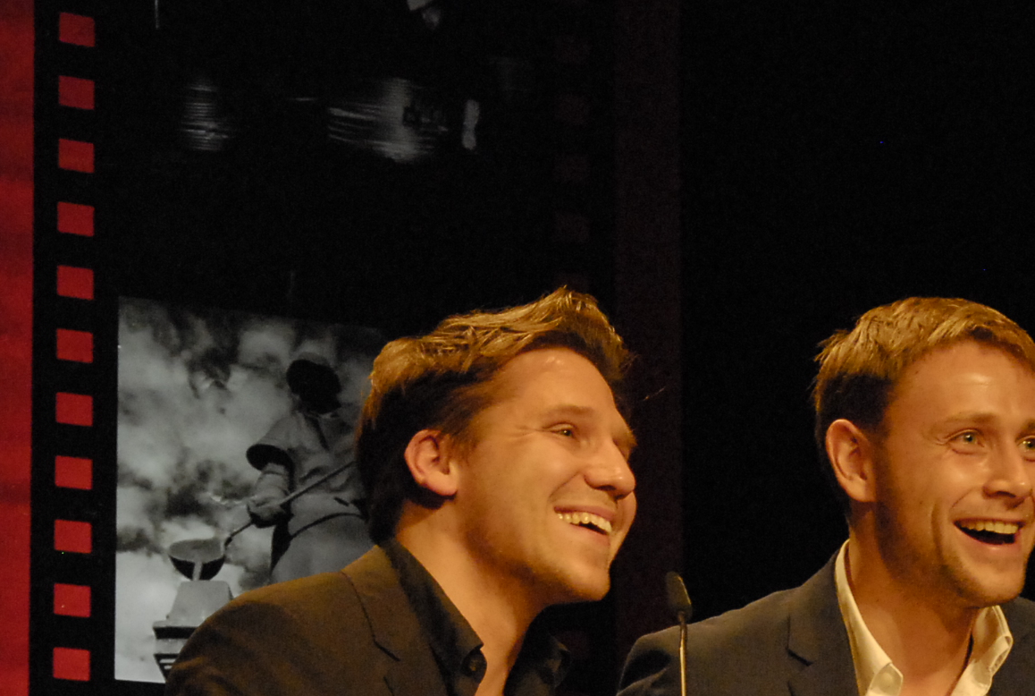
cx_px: 595
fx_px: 5619
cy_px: 633
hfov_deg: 10.5
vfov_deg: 7.1
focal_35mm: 195
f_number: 5.6
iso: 1600
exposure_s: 1/90
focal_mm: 52
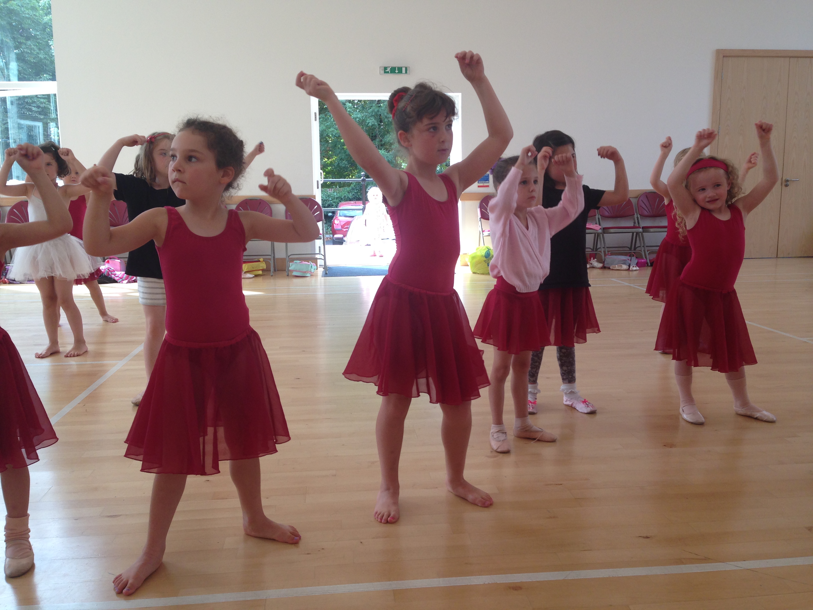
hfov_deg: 55.4
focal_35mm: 33
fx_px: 775
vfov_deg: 42.9
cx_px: 406
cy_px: 305
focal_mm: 4.12
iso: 50
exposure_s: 1/139
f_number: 2.4
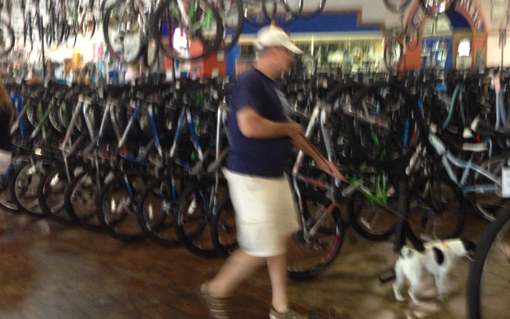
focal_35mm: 46
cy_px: 123
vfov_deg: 27.9
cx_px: 296
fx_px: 639
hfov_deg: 43.3
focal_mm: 4.13
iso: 320
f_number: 2.4
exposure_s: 1/20
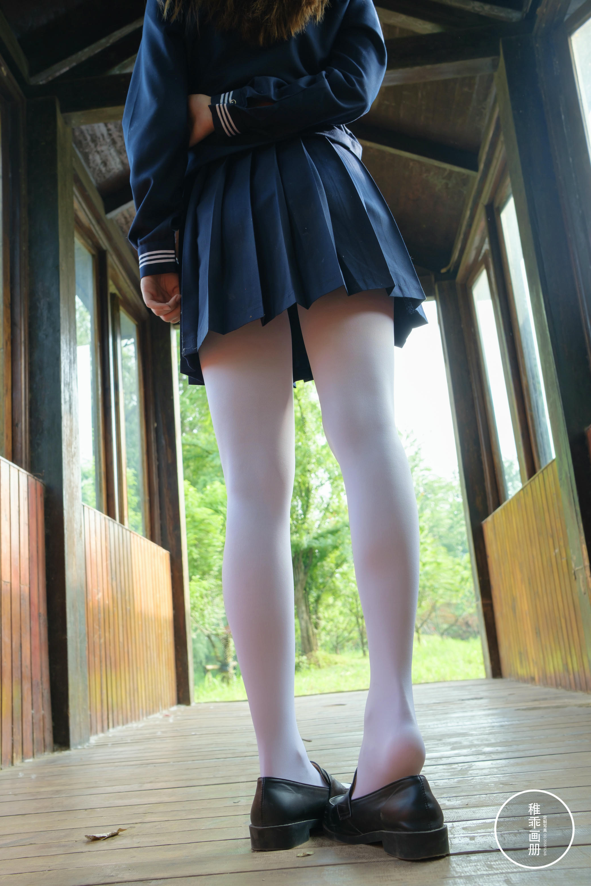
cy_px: 443
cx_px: 296
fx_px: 862
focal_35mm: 35
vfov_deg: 54.4
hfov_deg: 37.9
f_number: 5
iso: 160
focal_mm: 23
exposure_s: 1/60
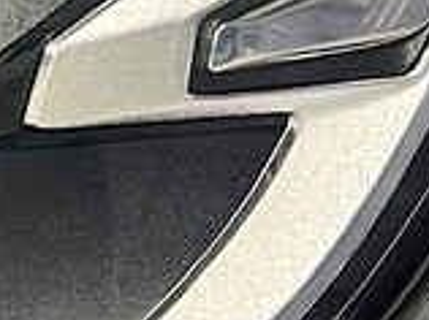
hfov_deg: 8.6
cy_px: 3
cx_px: -793
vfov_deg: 7.5
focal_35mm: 198
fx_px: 2450
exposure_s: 1/50
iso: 64
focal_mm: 5.7
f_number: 1.5
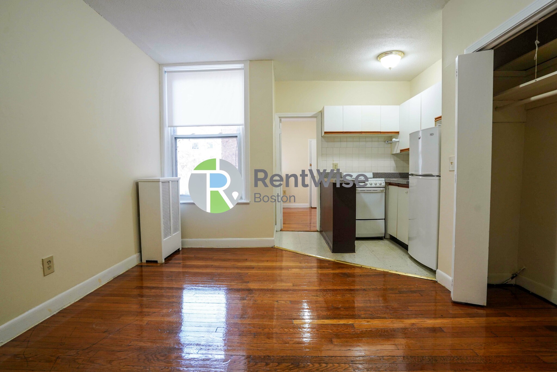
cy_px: 186
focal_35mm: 16
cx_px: 278
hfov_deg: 96.7
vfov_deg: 73.8
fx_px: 248
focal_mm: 16
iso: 1000
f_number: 6.3
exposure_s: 1/30
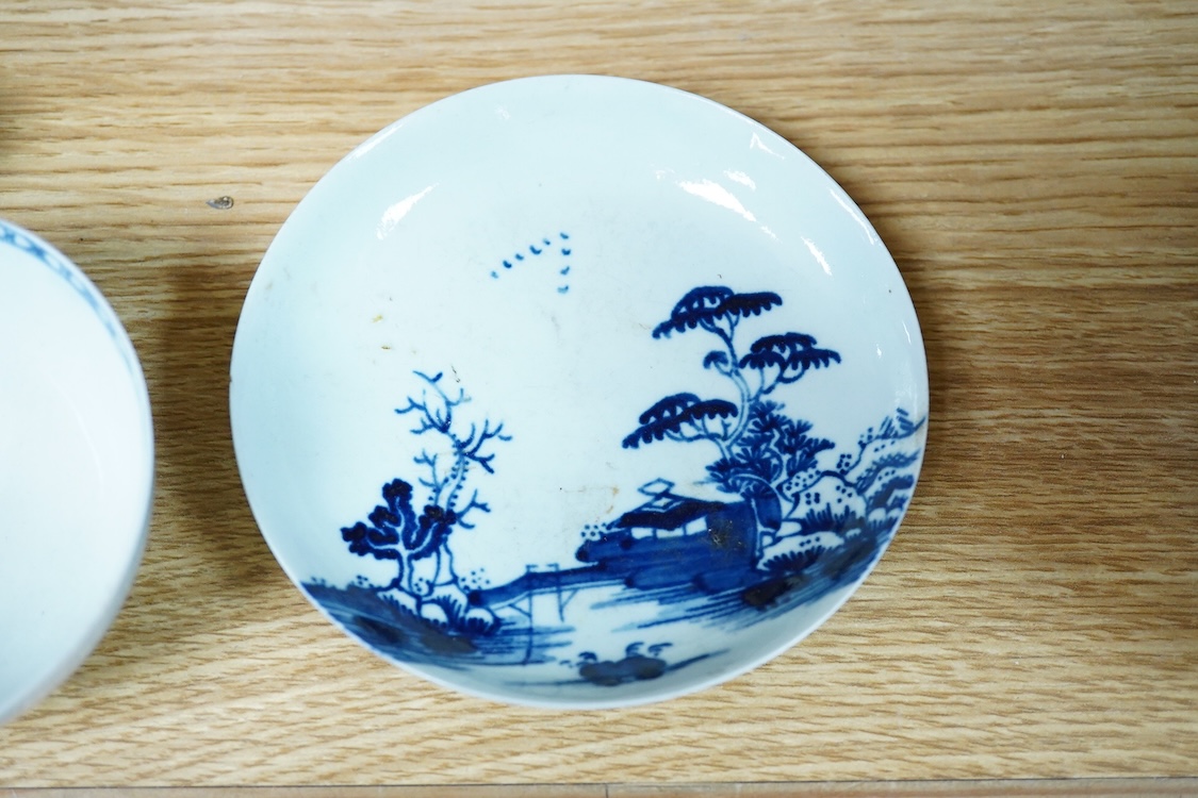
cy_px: 399
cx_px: 599
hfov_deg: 43.6
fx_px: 1497
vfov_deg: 29.9
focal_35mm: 45
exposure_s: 1/160
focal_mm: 30
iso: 2500
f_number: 6.3
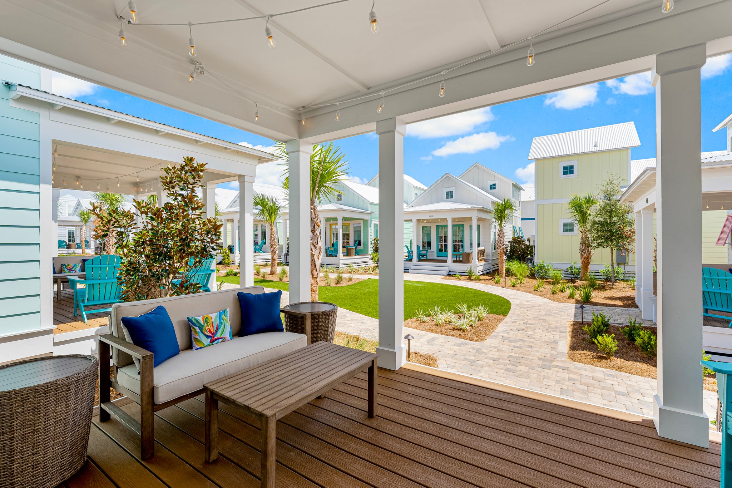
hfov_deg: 96.7
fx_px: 325
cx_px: 366
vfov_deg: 73.7
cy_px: 244
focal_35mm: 16
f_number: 9
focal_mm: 16
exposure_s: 1/160
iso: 250
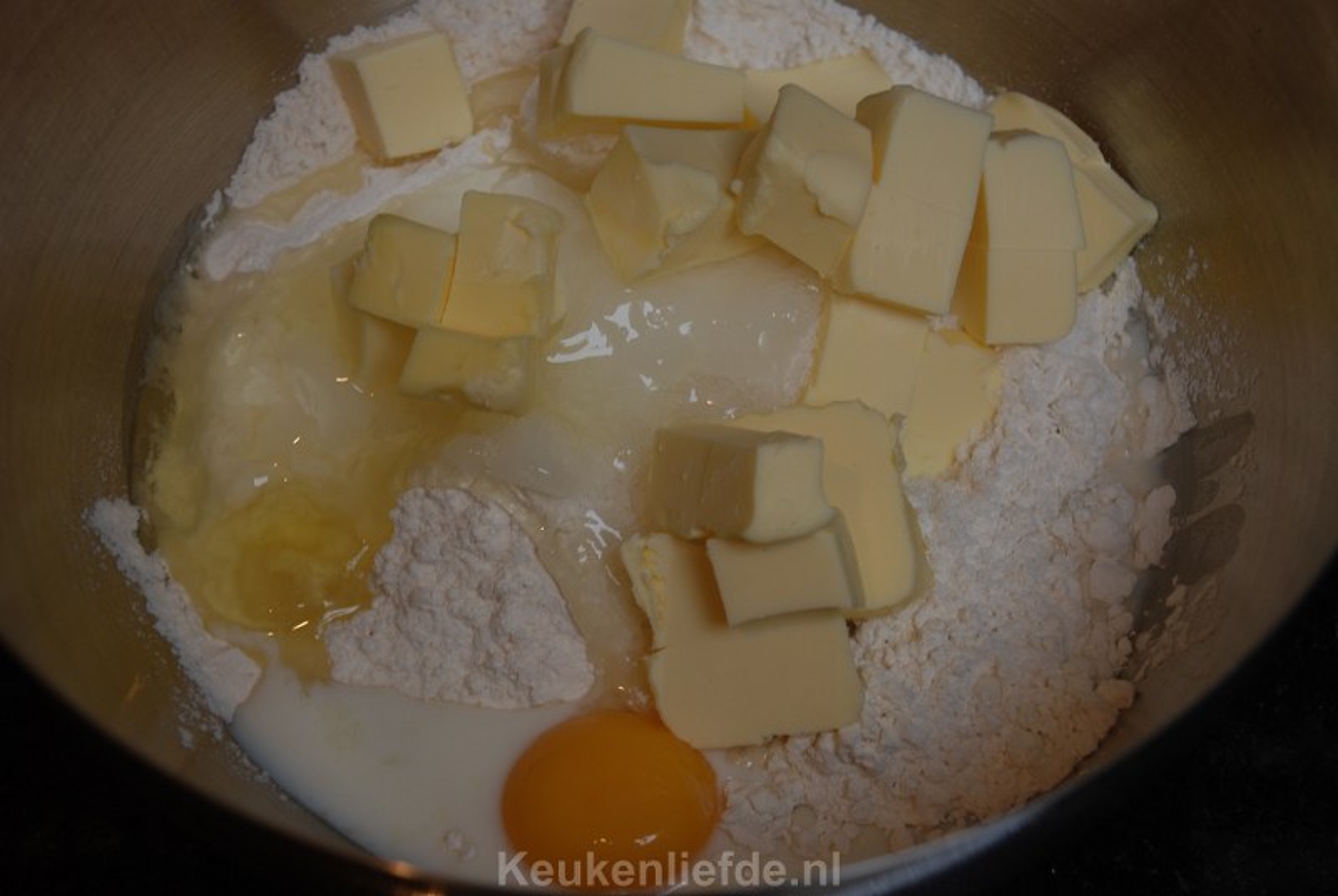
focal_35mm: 87
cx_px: 669
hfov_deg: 23.3
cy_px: 448
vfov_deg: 15.8
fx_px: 3238
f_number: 5.3
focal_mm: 58
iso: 160
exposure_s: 1/30
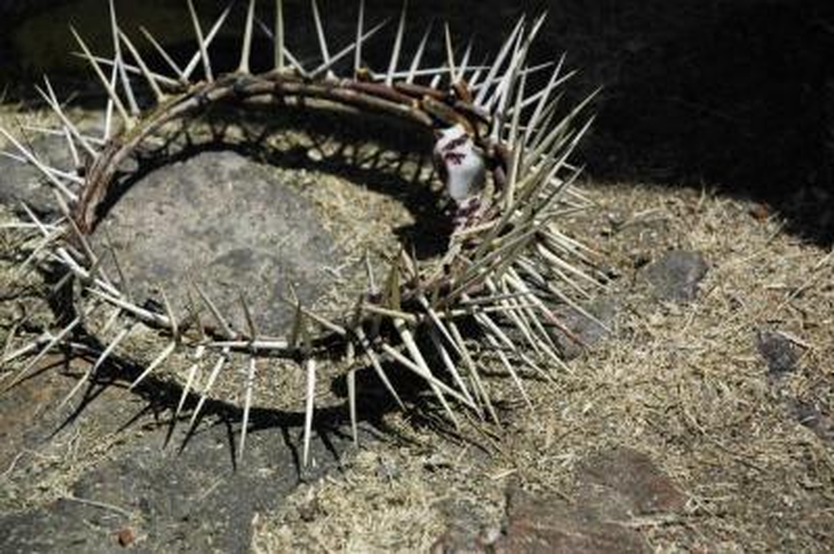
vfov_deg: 13.0
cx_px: 417
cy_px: 277
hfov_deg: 19.5
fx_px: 2430
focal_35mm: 105
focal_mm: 70
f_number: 6.3
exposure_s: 1/8000
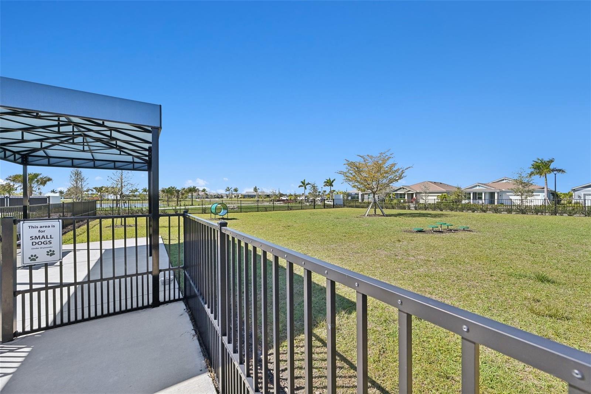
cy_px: 197
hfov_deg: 104.3
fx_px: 230
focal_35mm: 14
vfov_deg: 81.2
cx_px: 296
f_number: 8
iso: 400
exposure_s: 1/1250
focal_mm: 14
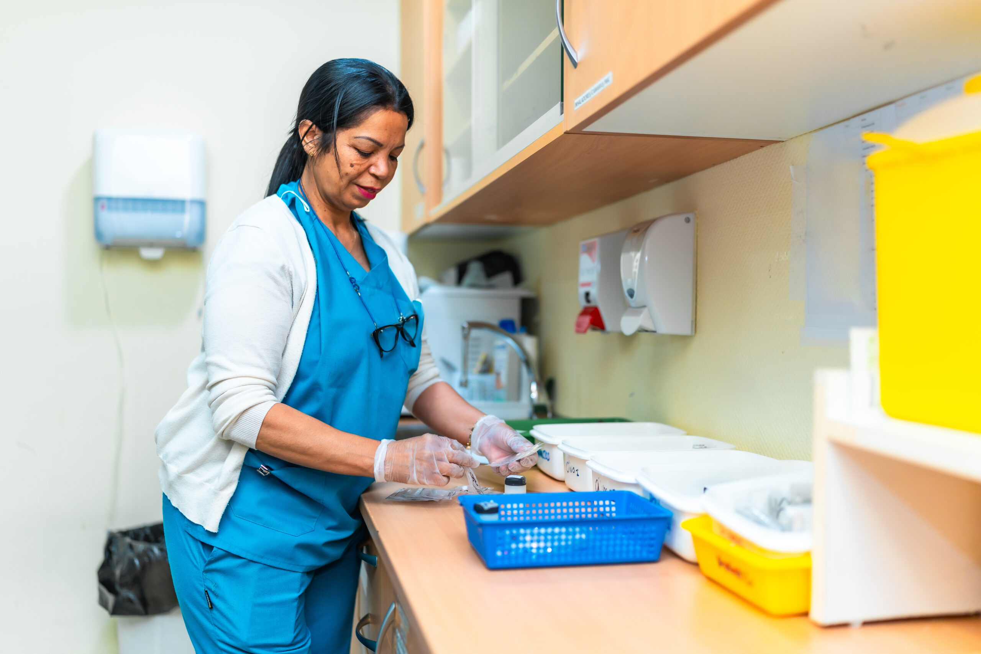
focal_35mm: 35
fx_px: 954
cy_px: 327
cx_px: 490
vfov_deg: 37.9
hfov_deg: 54.4
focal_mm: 35
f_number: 1.4
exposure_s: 1/160
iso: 400
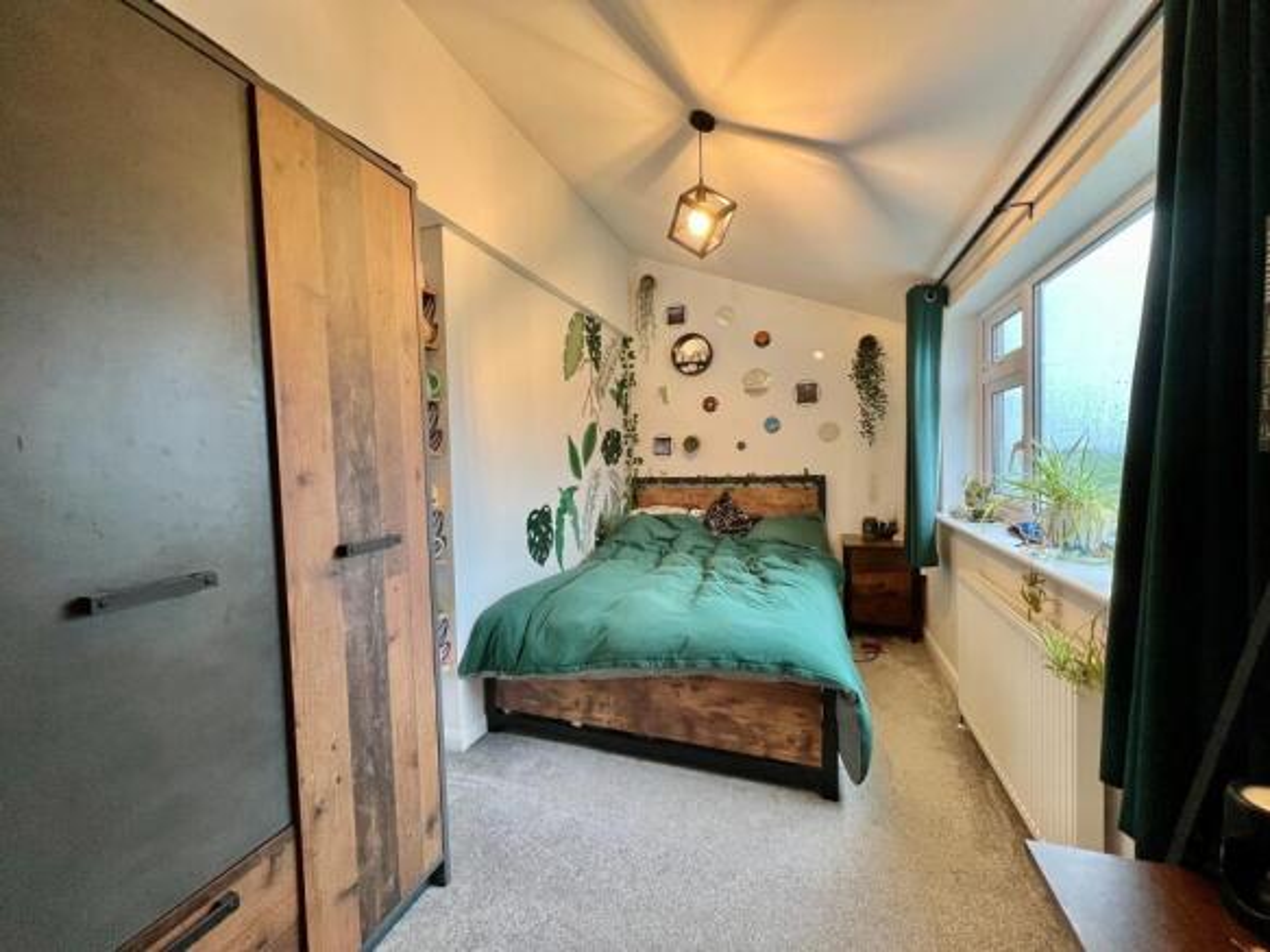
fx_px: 477
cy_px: 476
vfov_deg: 89.9
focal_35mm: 13
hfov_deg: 106.2
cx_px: 635
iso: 250
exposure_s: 1/50
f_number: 1.8
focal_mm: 1.57
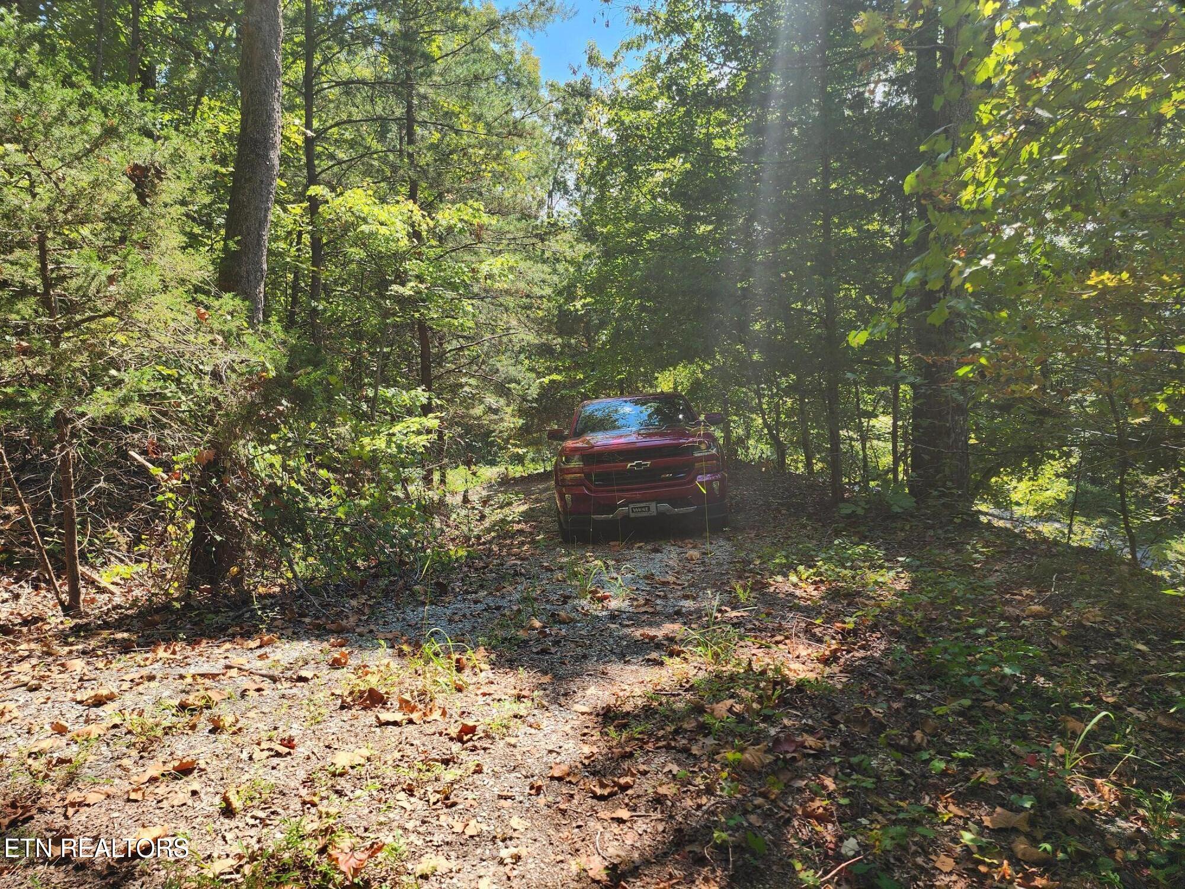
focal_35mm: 23
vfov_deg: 58.9
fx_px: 787
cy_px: 444
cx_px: 592
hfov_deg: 73.9
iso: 12
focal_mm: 6.4
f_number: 1.8
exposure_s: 1/249
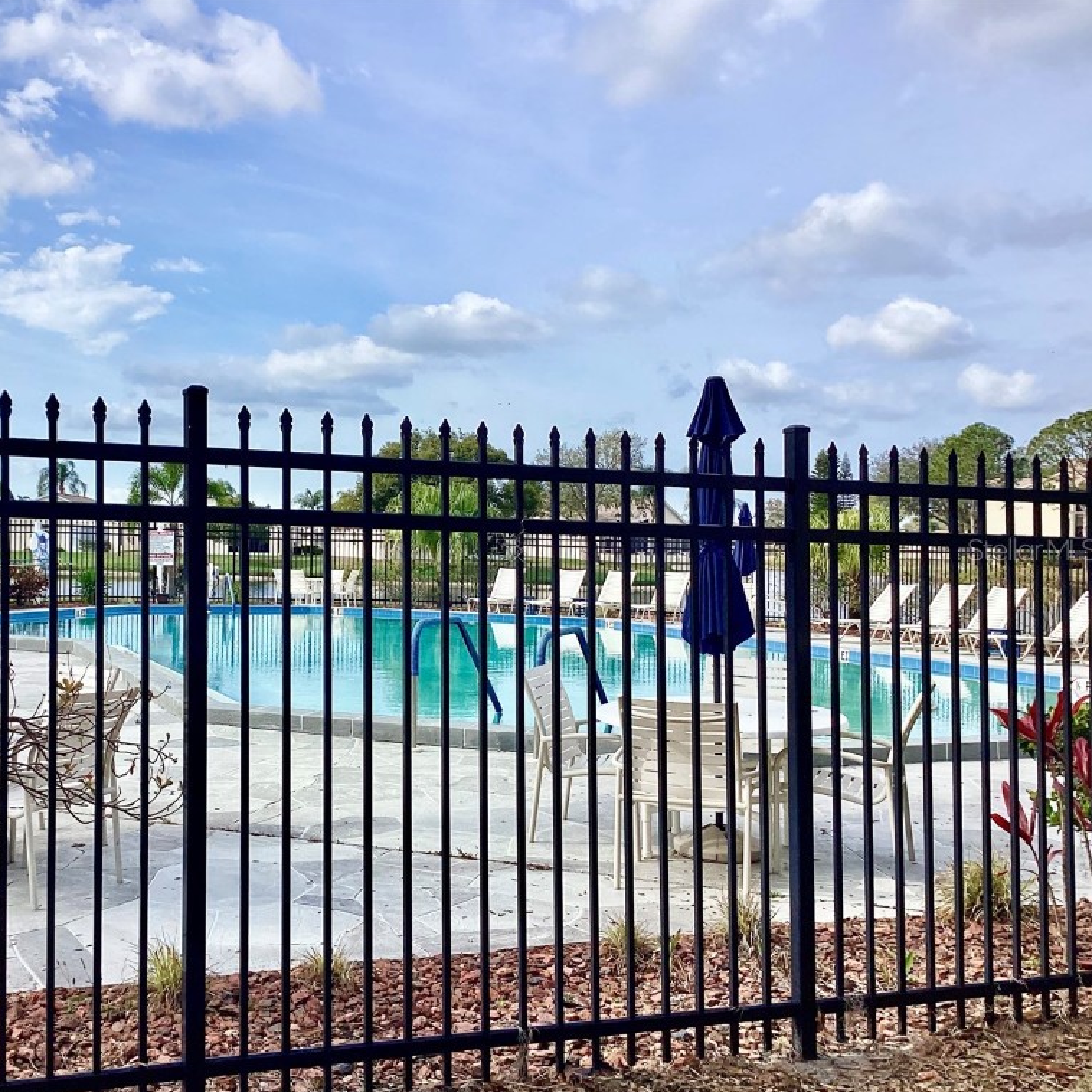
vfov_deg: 44.9
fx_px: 1321
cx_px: 366
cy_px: 549
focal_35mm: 37
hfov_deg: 44.3
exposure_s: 1/1698
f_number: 2.4
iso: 25
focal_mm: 3.3
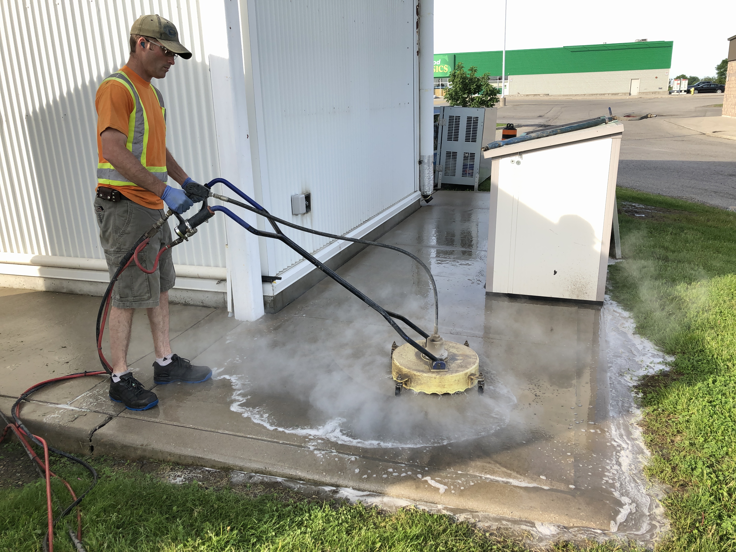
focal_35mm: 28
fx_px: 595
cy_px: 276
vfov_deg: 49.7
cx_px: 368
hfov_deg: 63.4
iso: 20
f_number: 1.8
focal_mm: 3.99
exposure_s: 1/505
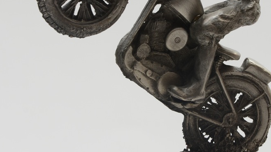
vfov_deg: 3.8
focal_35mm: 320
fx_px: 2299
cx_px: 174
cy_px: 40
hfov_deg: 6.7
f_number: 10
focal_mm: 105
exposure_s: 1/60
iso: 320
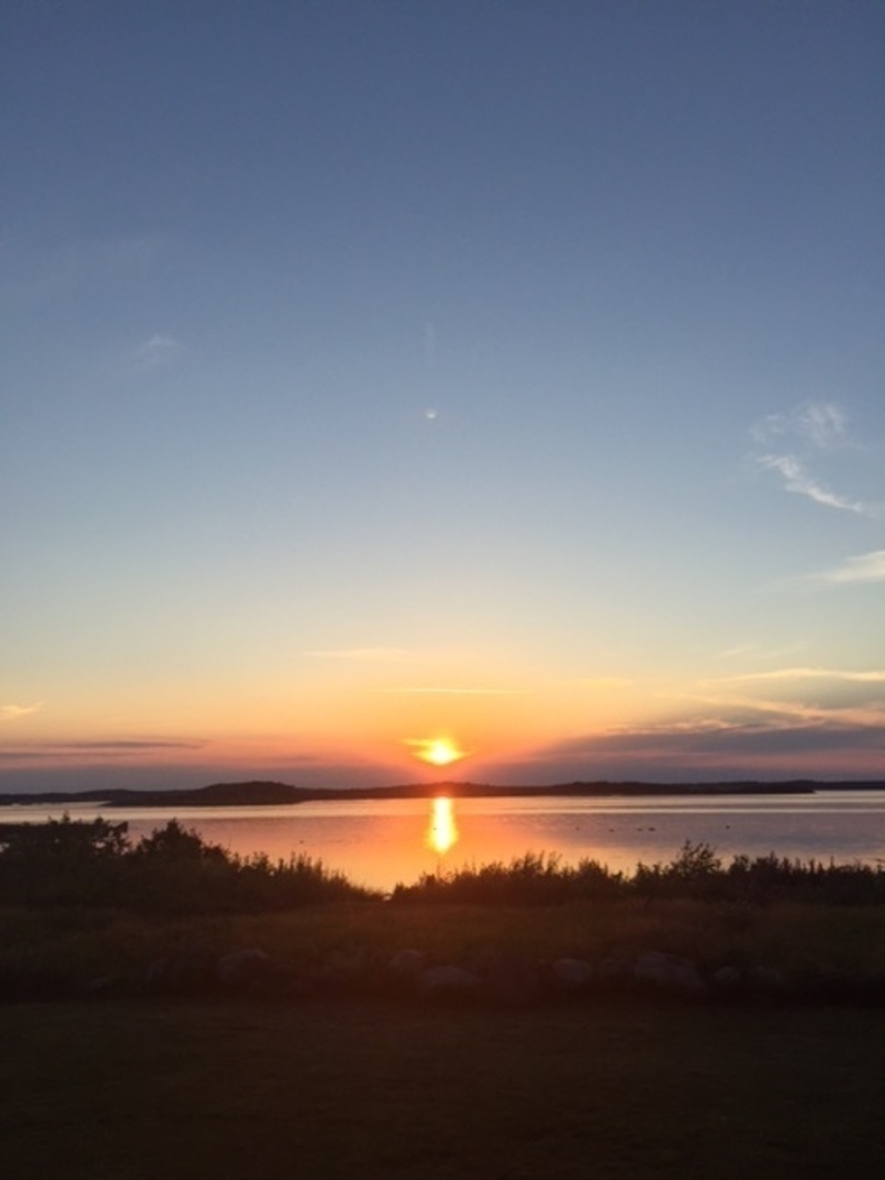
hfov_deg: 48.2
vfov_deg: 61.7
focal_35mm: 29
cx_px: 442
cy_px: 590
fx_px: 989
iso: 32
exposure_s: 1/1364
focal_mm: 4.15
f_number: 2.2
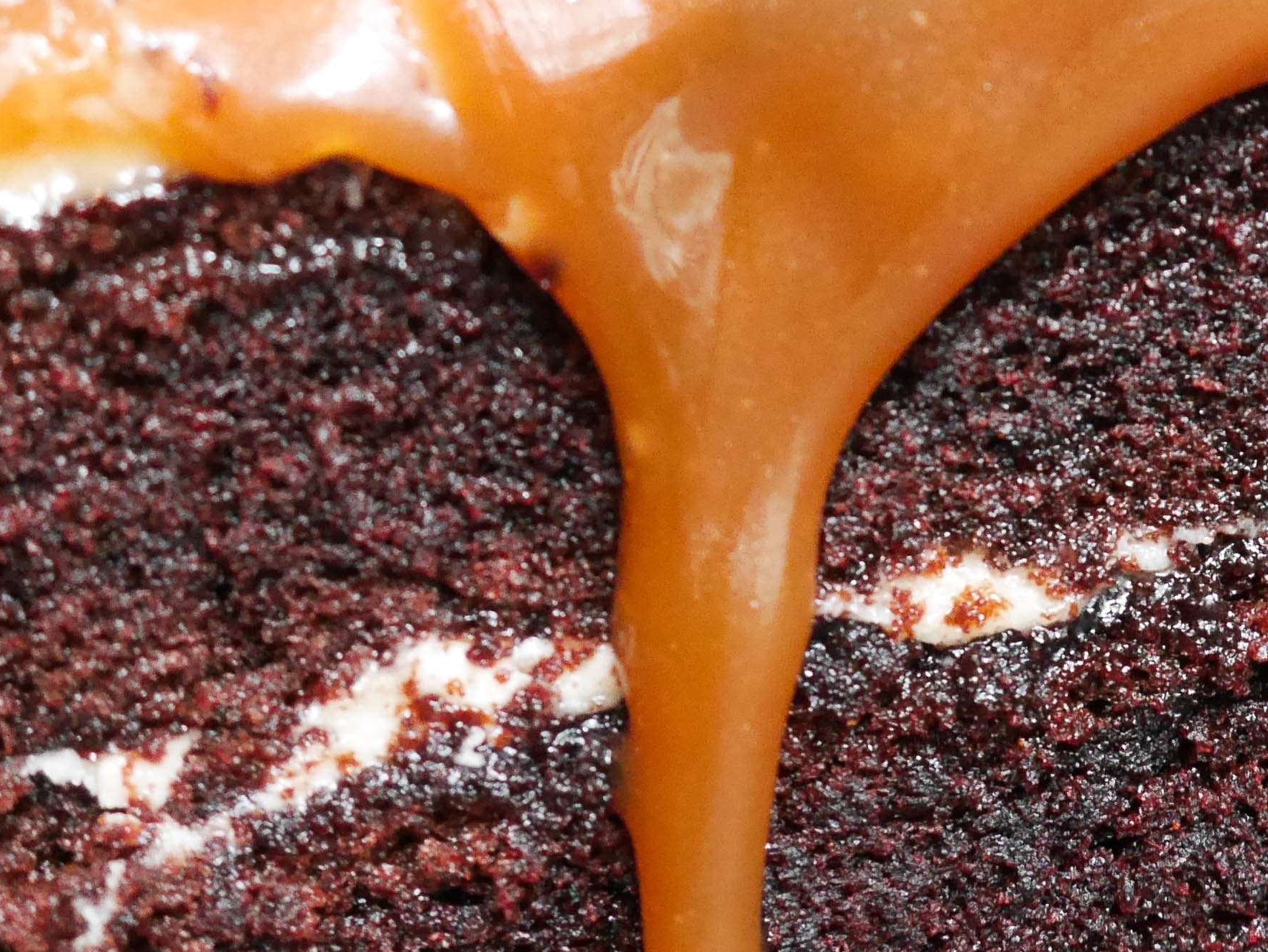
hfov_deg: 18.6
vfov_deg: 14.2
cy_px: 396
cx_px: 1147
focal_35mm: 104
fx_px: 3811
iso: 3200
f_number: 4.4
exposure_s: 1/60
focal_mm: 20
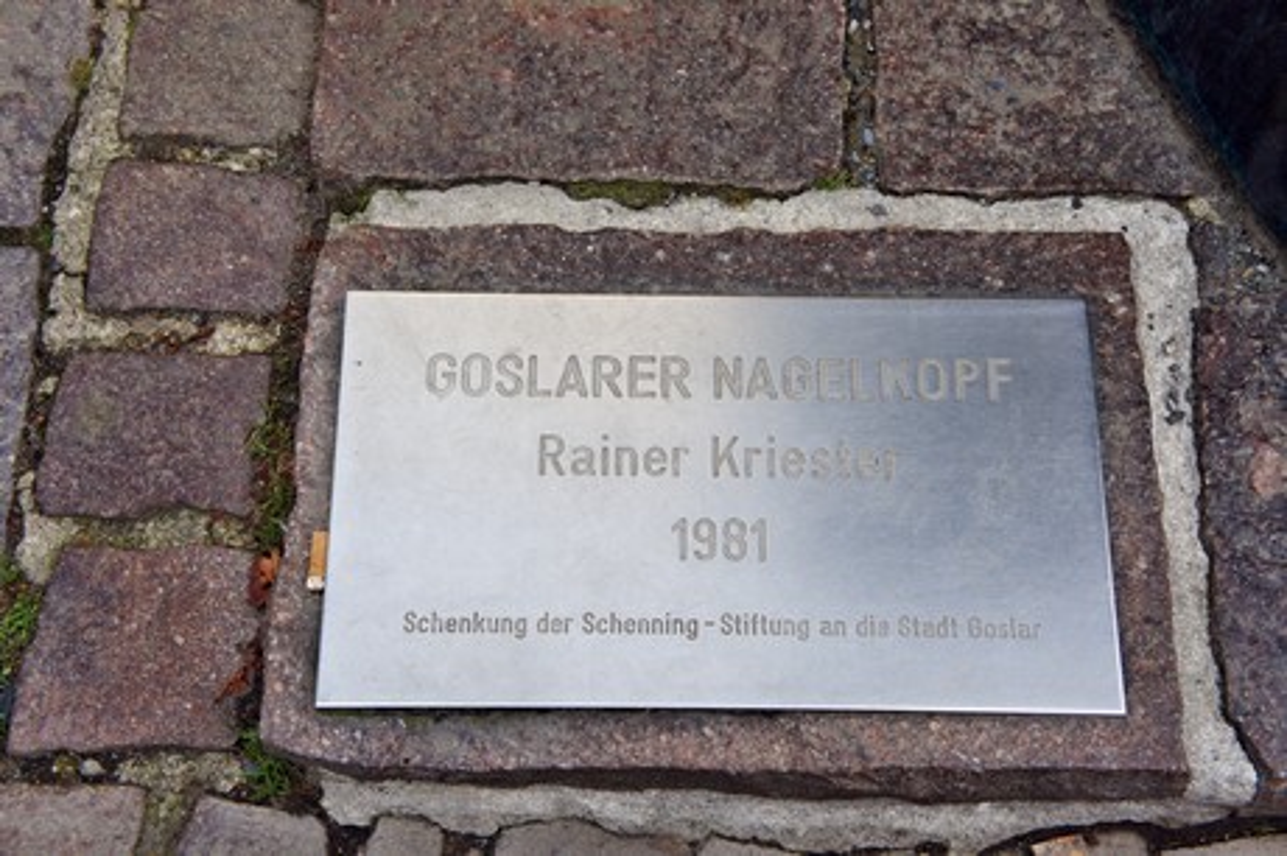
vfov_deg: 24.4
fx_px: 1983
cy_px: 428
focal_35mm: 56
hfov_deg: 36.0
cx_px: 644
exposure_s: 1/160
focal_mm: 37
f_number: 8
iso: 200
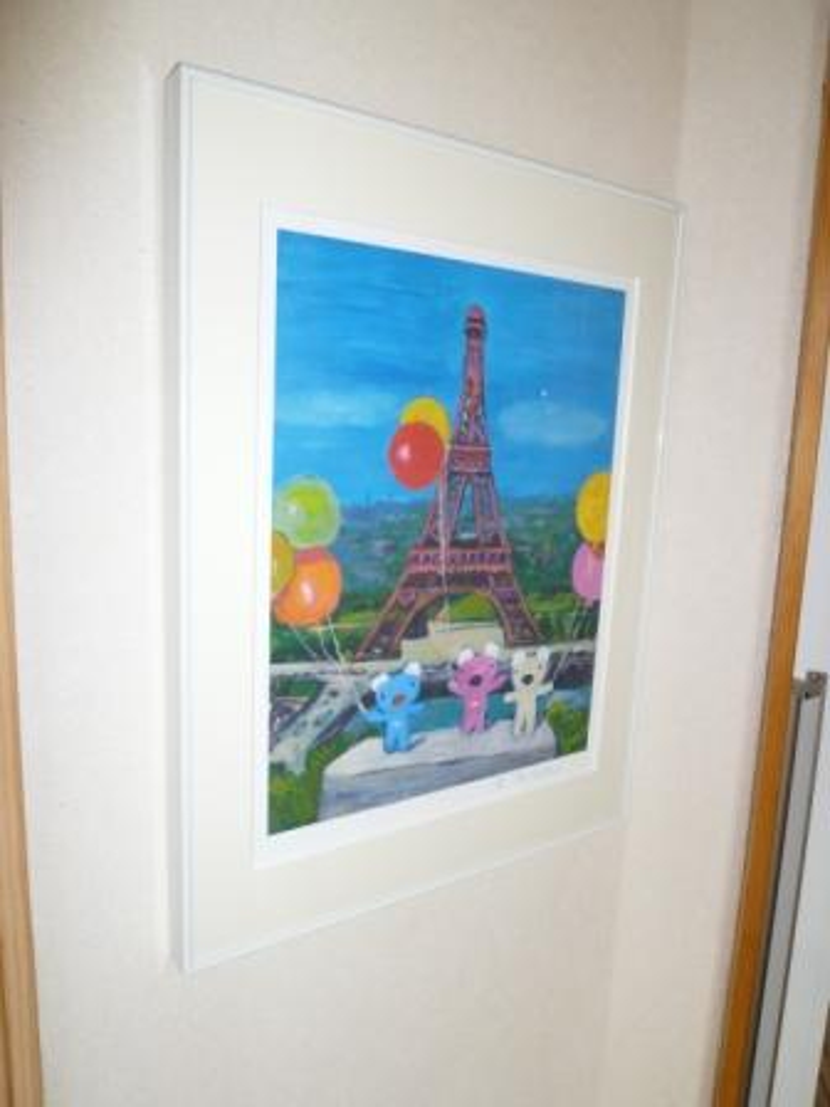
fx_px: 799
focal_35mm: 25
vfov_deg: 69.4
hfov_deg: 54.9
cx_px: 415
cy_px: 554
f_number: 2.8
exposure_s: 1/30
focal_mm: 4.5
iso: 100
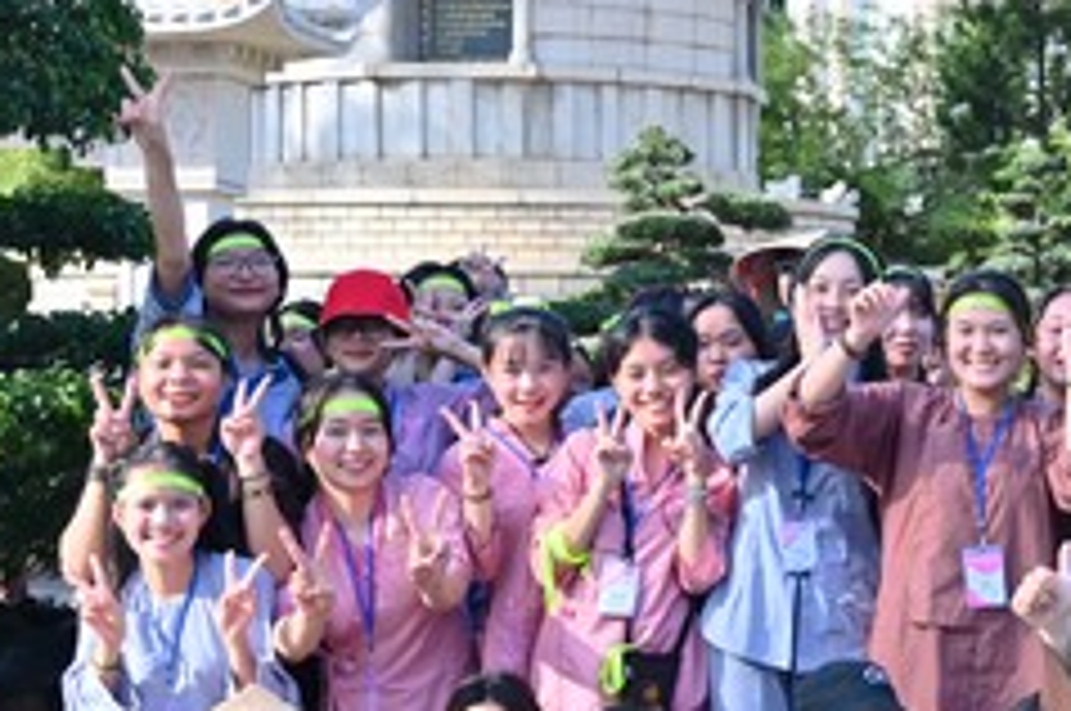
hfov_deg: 20.6
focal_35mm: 93
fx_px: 2763
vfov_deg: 14.7
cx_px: 1260
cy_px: 295
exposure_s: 1/320
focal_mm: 34
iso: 200
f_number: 5.6
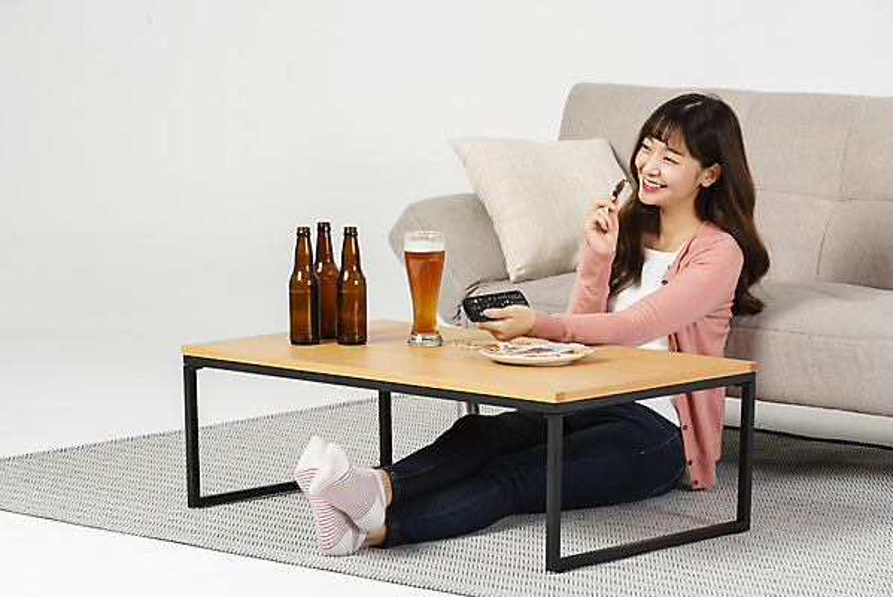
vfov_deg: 10.2
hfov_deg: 15.2
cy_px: 298
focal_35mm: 135
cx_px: 446
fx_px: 3350
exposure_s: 1/125
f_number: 11
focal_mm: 135
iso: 100
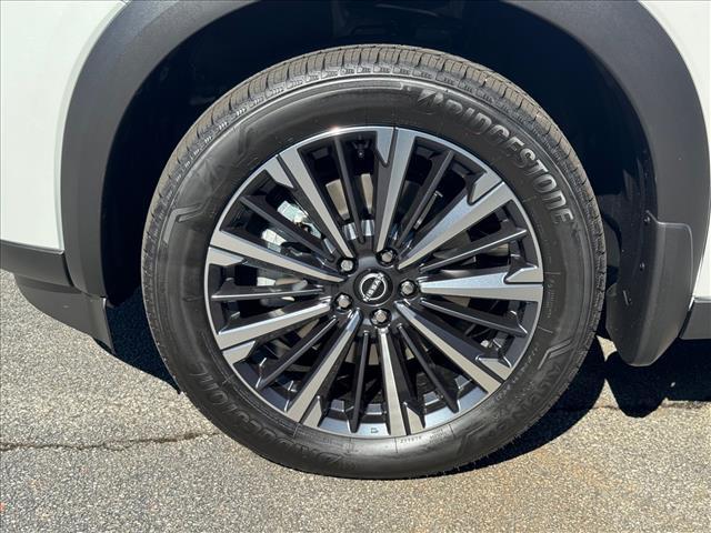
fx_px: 986
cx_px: 356
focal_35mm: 48
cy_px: 266
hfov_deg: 39.7
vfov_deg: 30.3
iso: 64
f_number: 1.78
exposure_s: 1/1818
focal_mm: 6.76
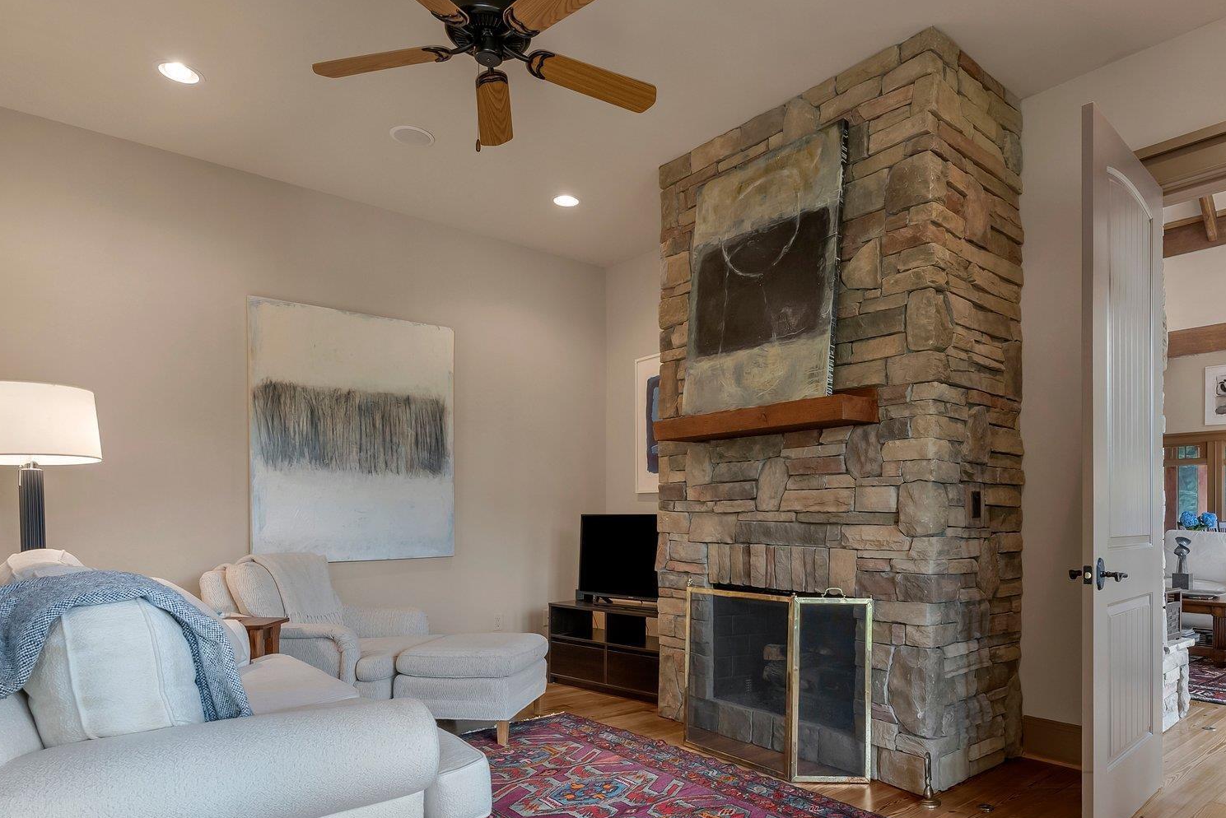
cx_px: 678
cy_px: 521
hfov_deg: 78.3
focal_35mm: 22
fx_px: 749
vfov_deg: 56.5
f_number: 8
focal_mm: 16
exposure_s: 1/8
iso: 400
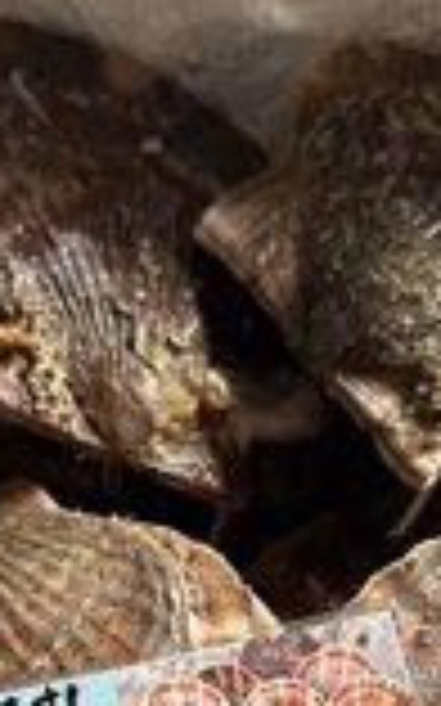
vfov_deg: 27.3
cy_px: 742
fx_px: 1347
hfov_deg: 18.4
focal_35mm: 70
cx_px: 86
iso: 200
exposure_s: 1/60
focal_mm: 5.7
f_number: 1.5
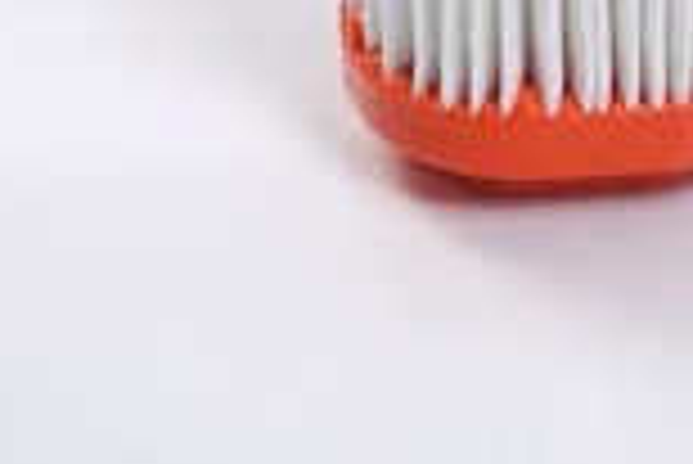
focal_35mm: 136
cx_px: 608
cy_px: -329
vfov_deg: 9.7
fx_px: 2620
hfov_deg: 14.9
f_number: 11
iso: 50
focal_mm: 35
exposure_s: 1/60
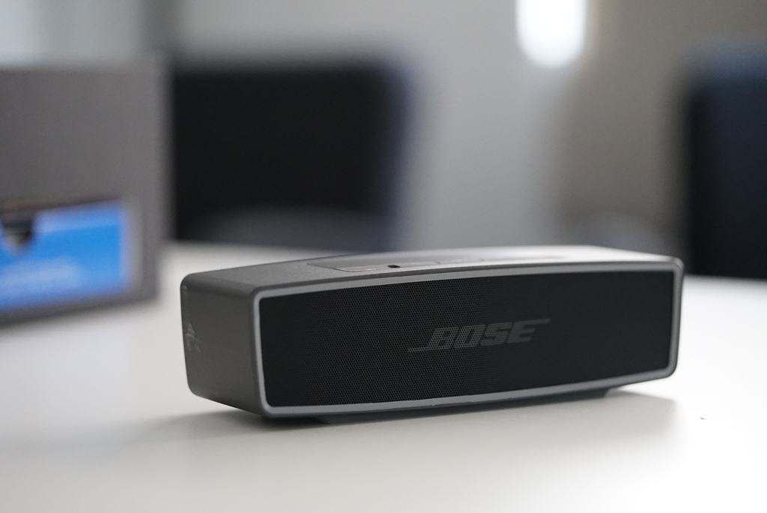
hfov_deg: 22.6
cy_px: 256
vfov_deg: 15.2
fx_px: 1919
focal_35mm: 90
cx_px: 384
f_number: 2.8
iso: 10000
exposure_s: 1/50
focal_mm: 90
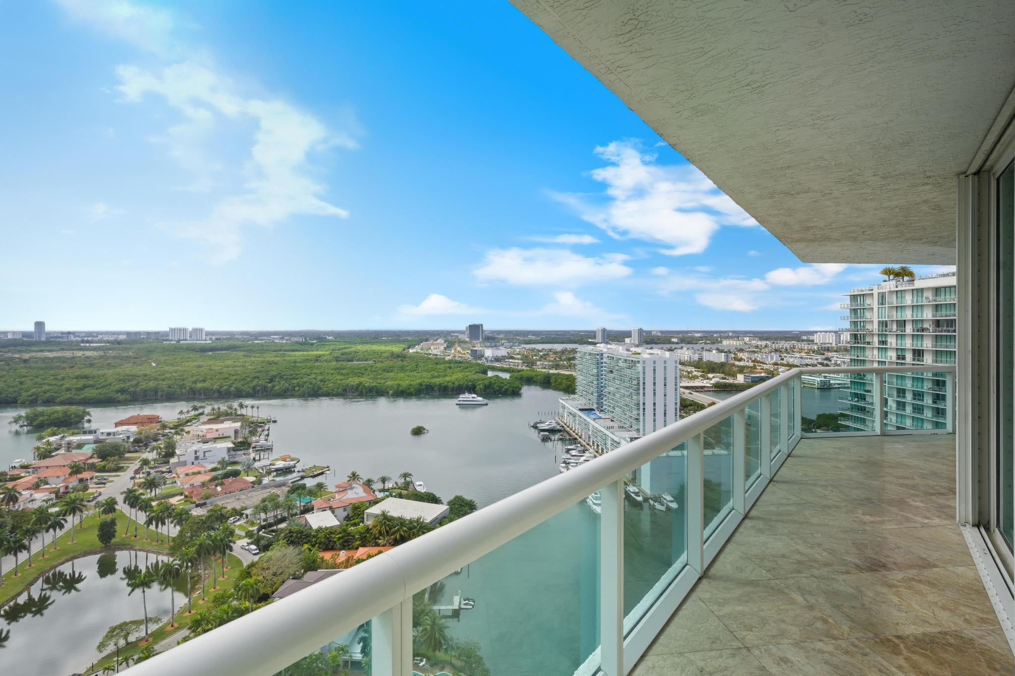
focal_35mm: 16
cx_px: 508
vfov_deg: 73.7
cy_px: 338
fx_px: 451
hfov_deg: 96.7
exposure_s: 1/250
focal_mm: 16
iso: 200
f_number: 9
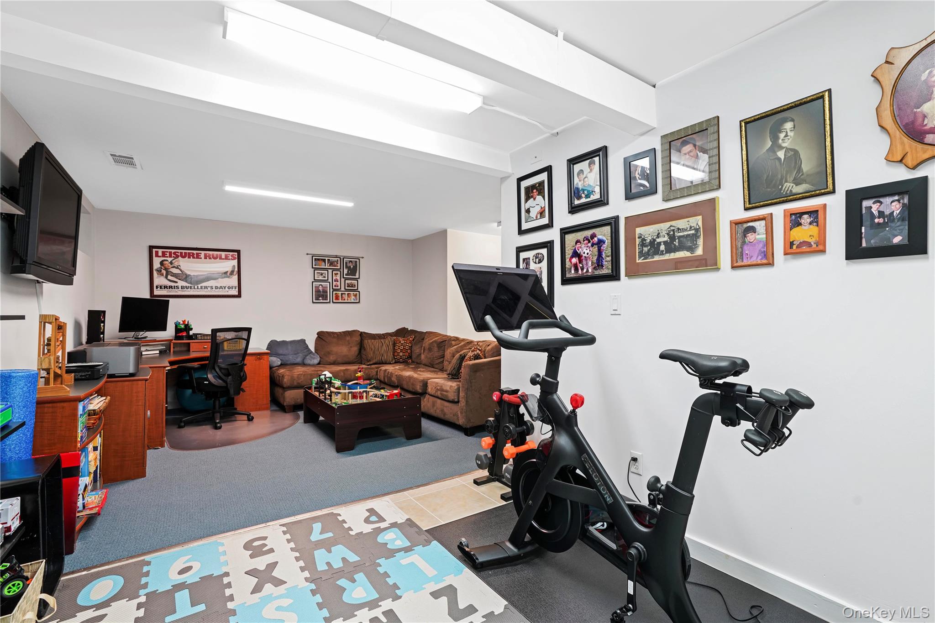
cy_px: 312
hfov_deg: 96.7
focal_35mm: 16
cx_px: 468
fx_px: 415
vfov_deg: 73.7
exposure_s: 1/3
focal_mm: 16
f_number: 8
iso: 500
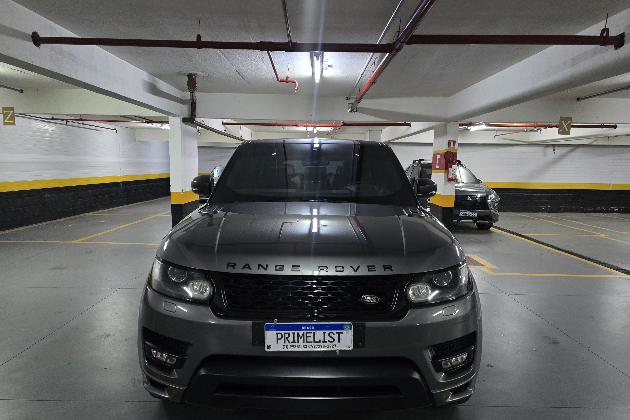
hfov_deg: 73.7
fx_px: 420
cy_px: 224
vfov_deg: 53.1
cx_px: 316
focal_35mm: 24
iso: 1600
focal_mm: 6.3
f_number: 1.7
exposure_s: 1/60
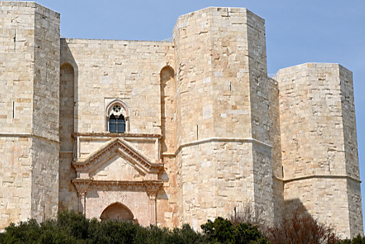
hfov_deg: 24.7
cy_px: 160
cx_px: 84
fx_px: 822
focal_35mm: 81
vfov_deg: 16.8
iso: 100
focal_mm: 26
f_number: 6.3
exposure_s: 1/800
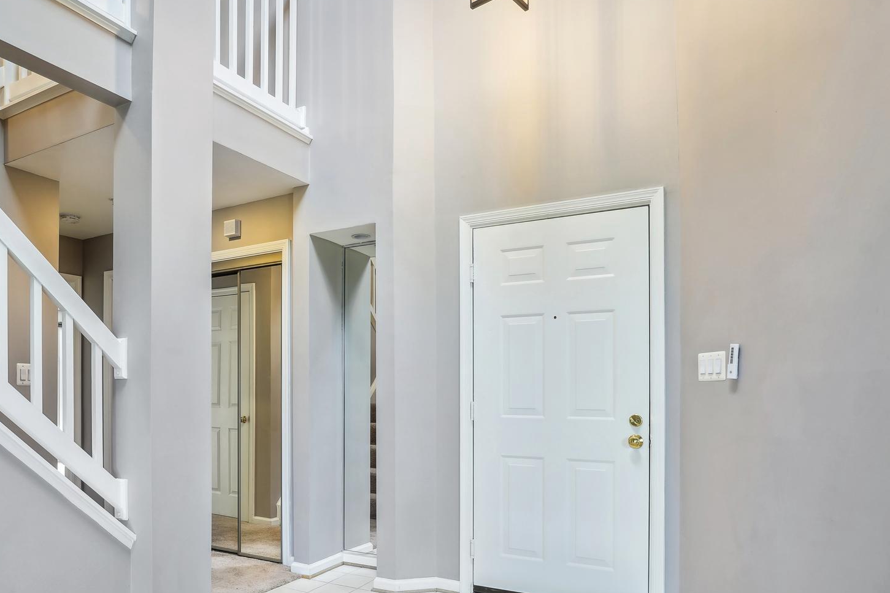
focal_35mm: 24
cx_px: 385
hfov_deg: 73.4
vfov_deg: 52.0
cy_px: 400
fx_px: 593
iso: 100
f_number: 8
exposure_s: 1/6
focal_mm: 17
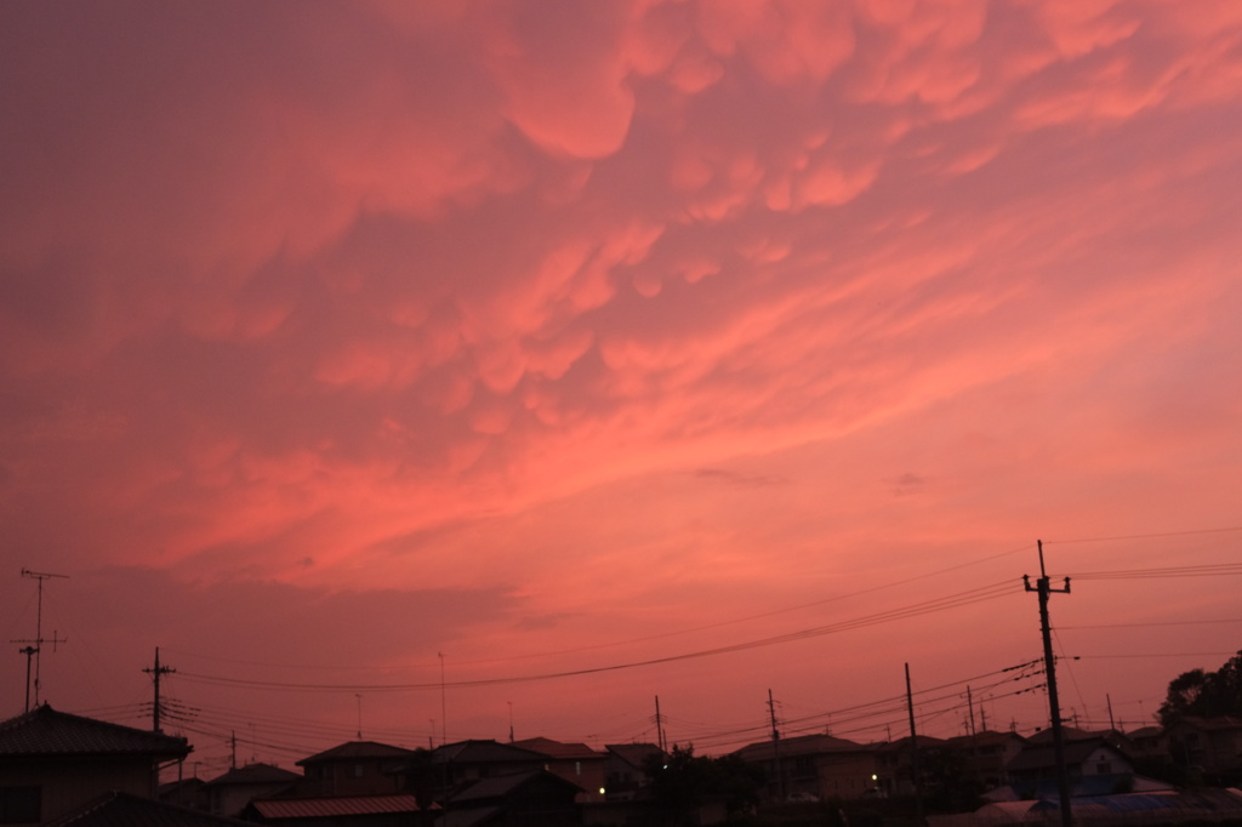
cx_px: 621
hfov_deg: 47.4
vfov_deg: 32.6
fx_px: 1414
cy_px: 414
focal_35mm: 41
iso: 1600
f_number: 9
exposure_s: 1/40
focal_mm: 27
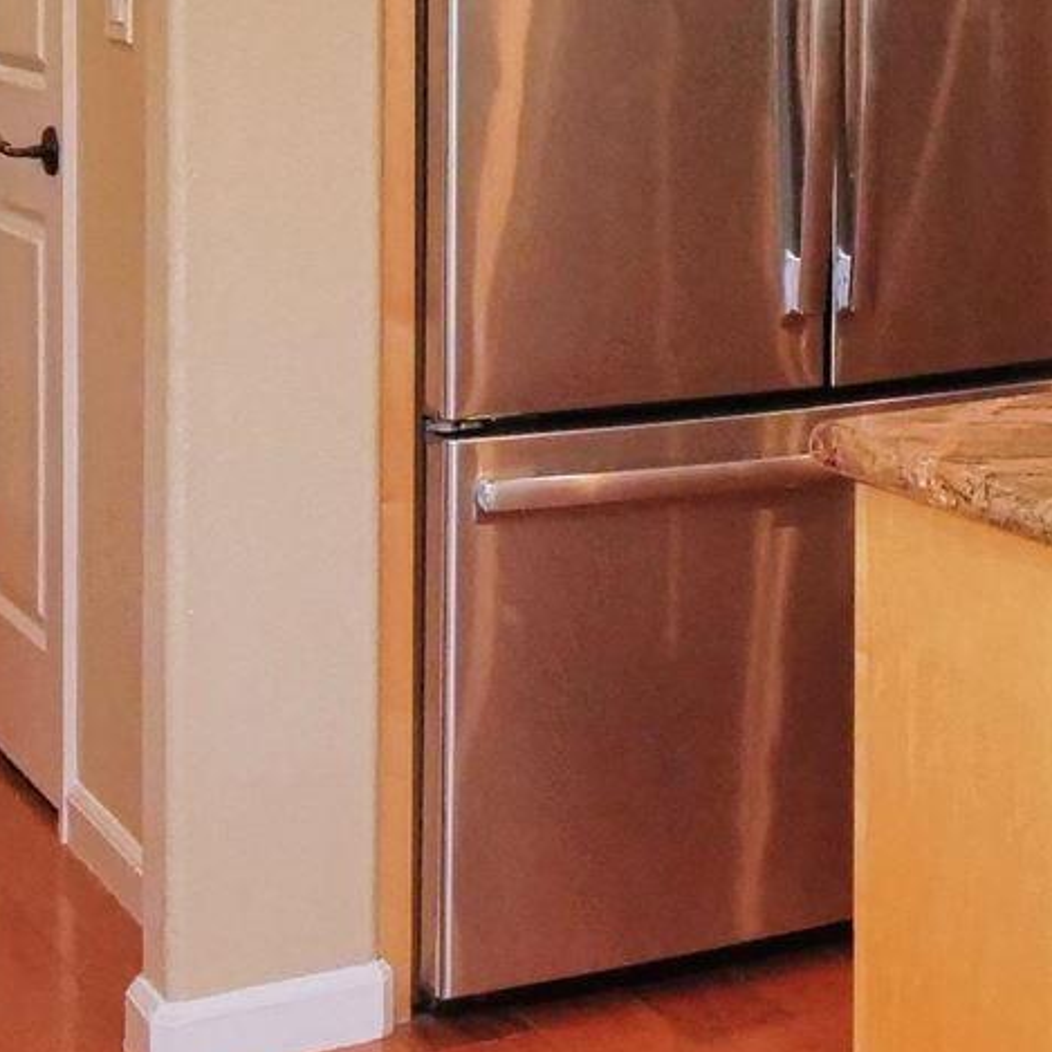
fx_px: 2785
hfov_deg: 18.9
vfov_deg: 20.5
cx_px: 1557
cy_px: -74
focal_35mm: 81
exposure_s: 1/160
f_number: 5.6
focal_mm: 7
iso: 800
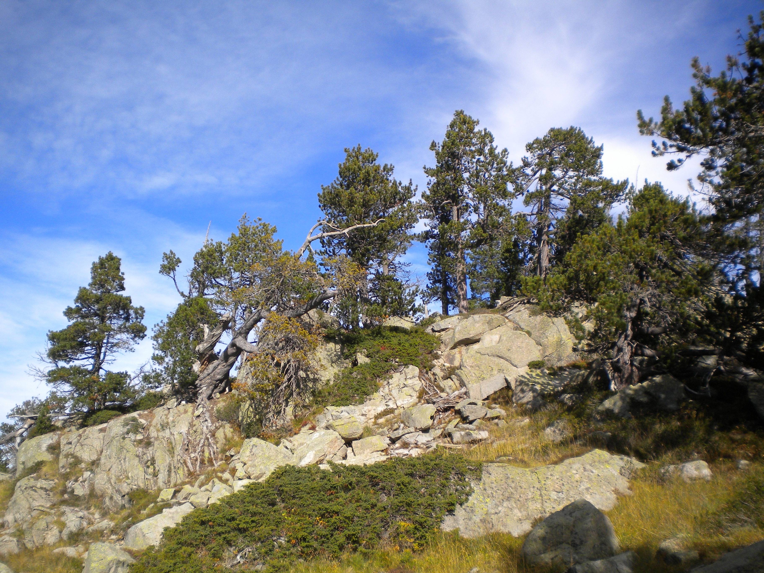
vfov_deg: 40.7
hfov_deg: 52.6
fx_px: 772
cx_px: 382
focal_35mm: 35
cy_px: 286
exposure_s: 1/438
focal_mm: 6.3
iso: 80
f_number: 4.6
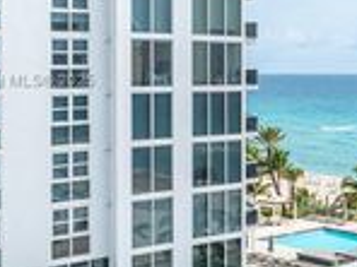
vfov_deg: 18.1
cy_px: 82
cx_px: 456
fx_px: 835
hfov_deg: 21.9
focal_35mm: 81
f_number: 4
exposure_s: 1/500
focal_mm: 12.29
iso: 100
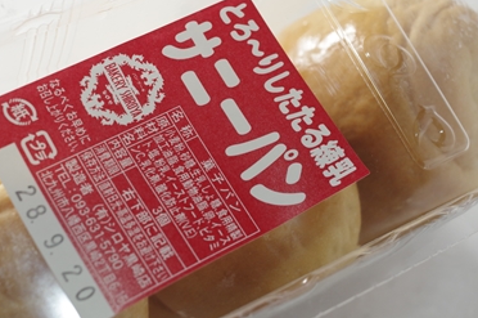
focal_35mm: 69
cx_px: 187
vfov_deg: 19.7
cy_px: 164
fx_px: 915
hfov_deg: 29.2
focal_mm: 35
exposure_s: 1/100
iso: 800
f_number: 6.3
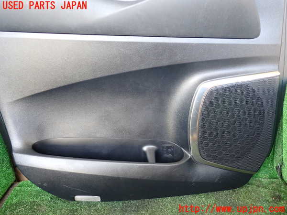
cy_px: 108
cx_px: 144
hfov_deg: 60.0
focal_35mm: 30
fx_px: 249
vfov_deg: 46.8
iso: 250
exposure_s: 1/30
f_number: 2.3
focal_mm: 5.4
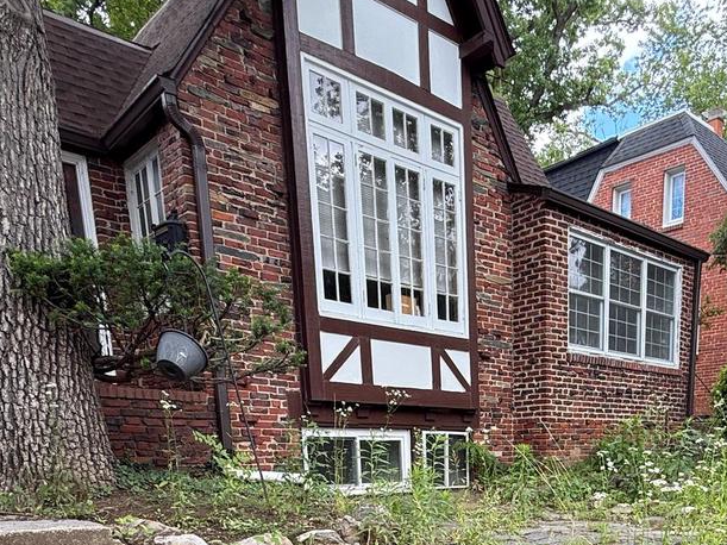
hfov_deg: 53.7
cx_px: 510
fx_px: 693
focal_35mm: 33
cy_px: 614
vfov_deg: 35.9
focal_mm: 2.22
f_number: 2.2
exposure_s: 1/132
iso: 50
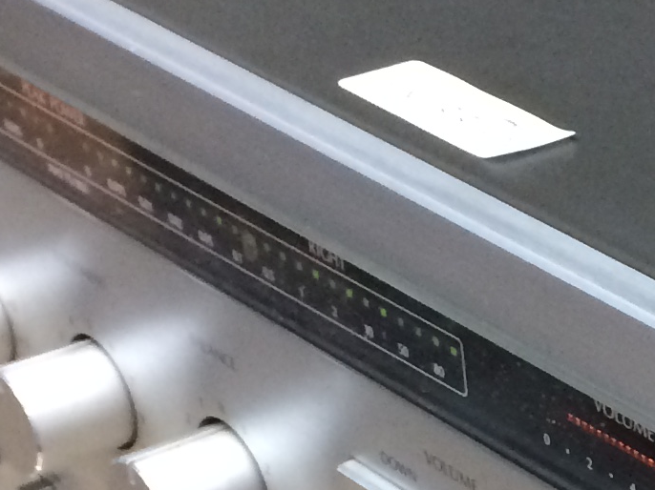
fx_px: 2610
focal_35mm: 138
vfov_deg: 10.5
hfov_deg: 13.2
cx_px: 1083
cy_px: 622
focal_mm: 4.15
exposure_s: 1/33
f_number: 2.2
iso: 200
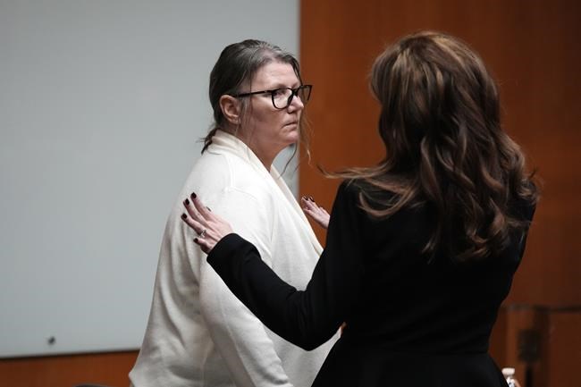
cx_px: 290
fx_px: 2791
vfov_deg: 7.9
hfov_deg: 11.9
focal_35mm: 173
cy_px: 194
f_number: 3.2
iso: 4000
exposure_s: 1/640
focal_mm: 173
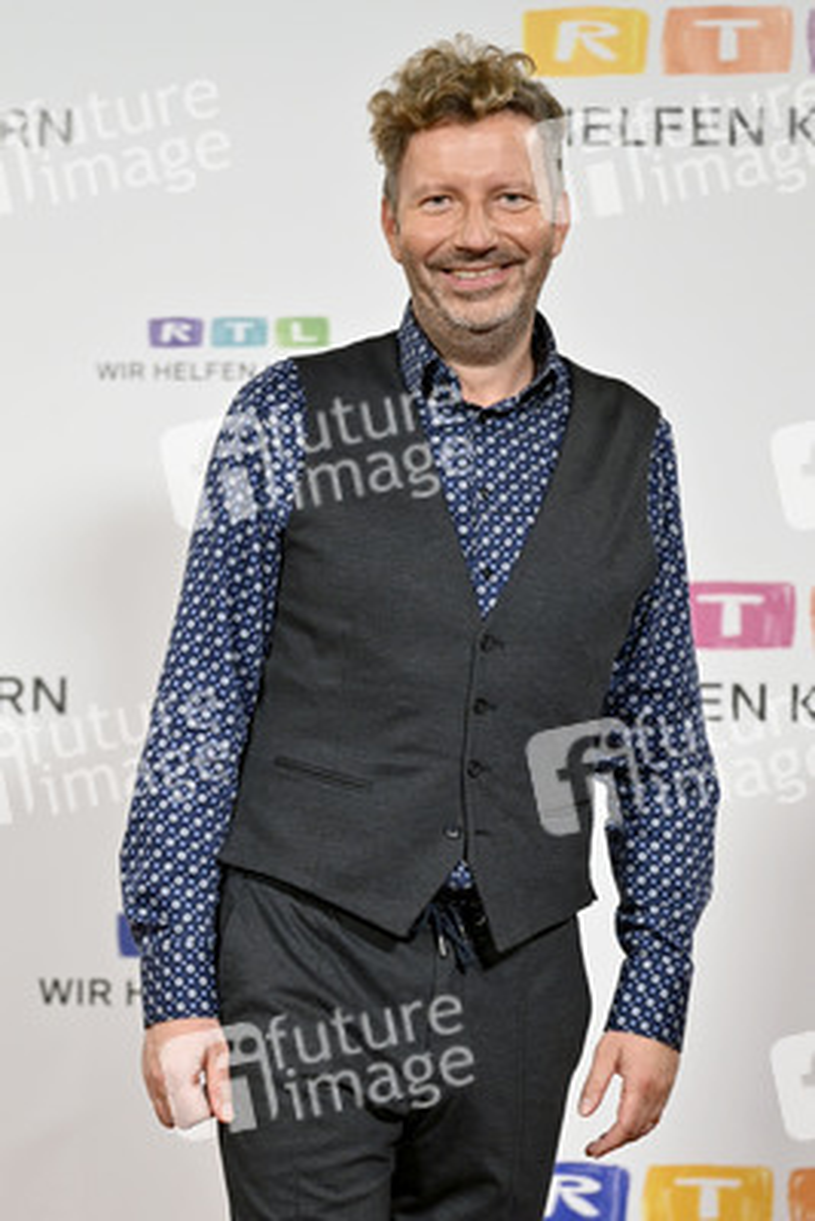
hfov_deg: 19.5
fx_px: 2375
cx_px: 408
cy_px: 610
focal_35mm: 70
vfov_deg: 28.8
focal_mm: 70
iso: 1000
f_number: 2.8
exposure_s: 1/320
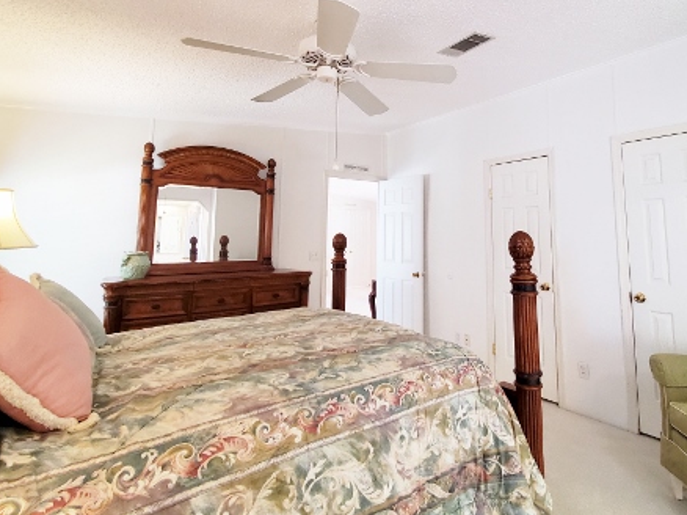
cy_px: 192
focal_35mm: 19
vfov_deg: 67.5
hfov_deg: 84.0
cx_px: 398
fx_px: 377
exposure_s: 1/60
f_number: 2.2
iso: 400
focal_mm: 1.8
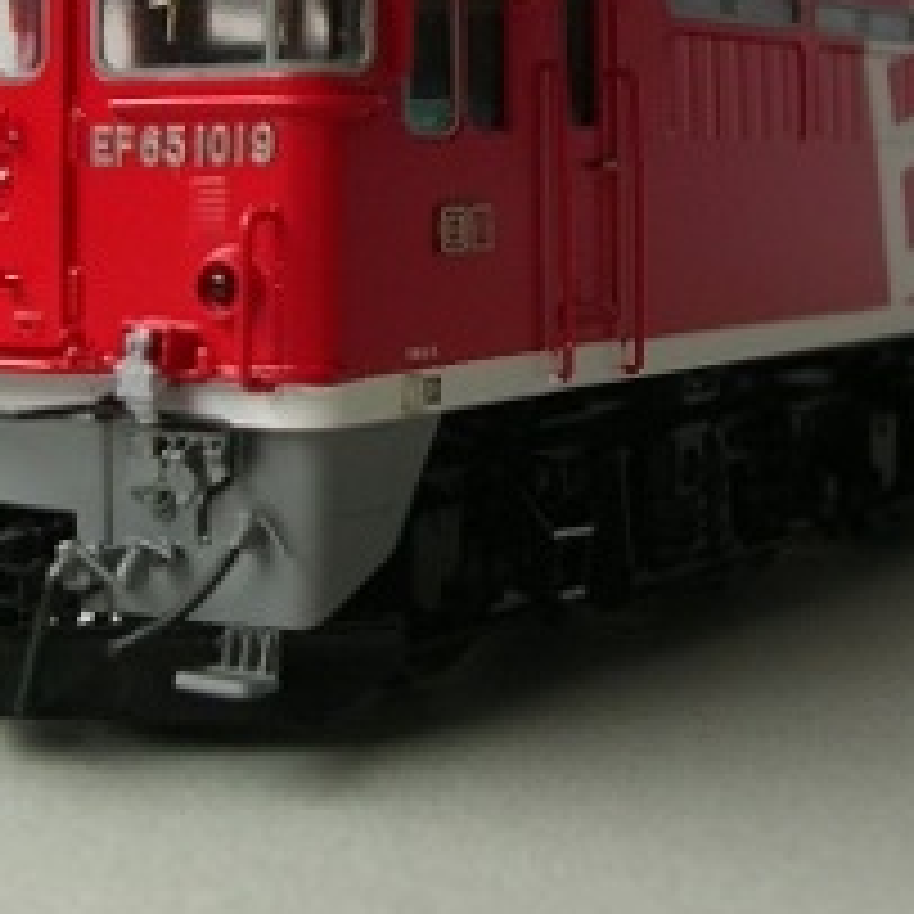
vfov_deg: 22.4
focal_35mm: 76
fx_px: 2270
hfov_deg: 22.7
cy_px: 144
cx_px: 585
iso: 50
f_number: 2.8
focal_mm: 5.8
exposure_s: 1/96.7
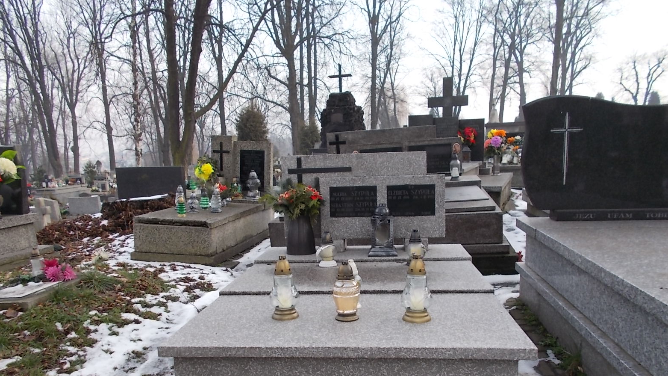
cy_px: 247
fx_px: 514
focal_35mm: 29
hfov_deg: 66.1
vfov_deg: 39.8
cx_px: 333
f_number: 3.2
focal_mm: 4.6
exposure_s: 1/250
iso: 80
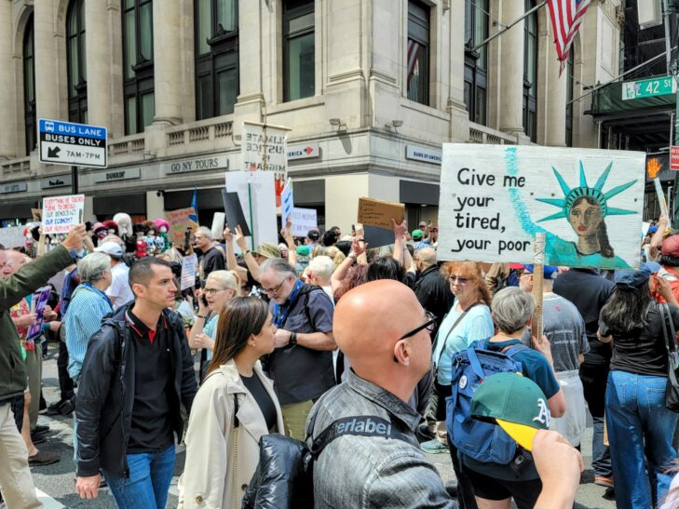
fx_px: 530
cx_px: 345
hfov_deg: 65.3
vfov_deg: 51.3
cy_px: 241
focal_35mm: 27
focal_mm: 6.7
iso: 16
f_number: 1.8
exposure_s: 1/216
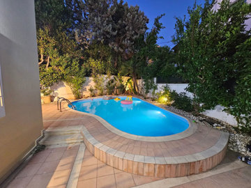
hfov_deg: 106.2
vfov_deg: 89.9
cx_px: 126
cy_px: 94
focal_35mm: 13
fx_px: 94
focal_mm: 2.2
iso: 640
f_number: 2.2
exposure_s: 1/25
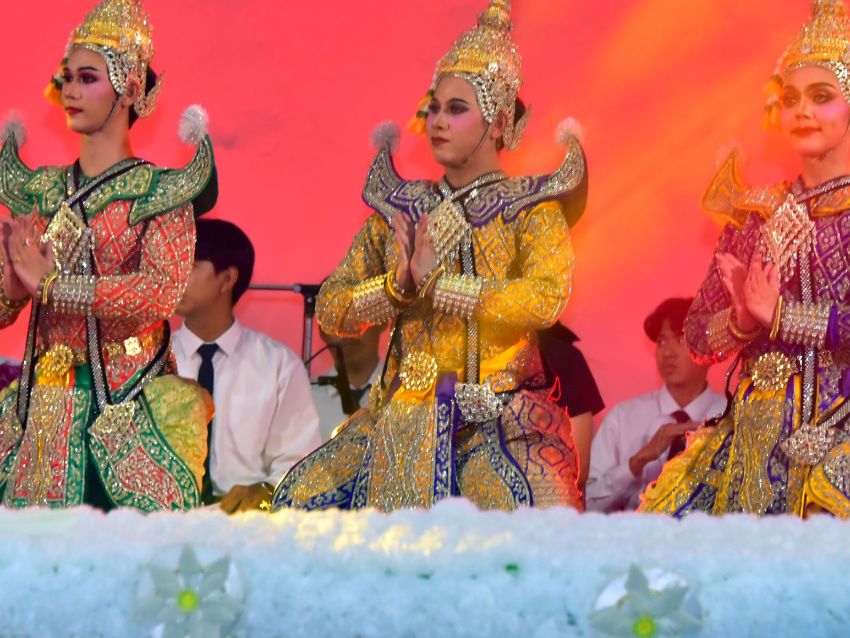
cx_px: 504
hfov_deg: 8.0
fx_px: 6115
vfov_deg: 6.0
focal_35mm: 249
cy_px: 180
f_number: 7.1
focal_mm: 160
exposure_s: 1/200
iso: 6400
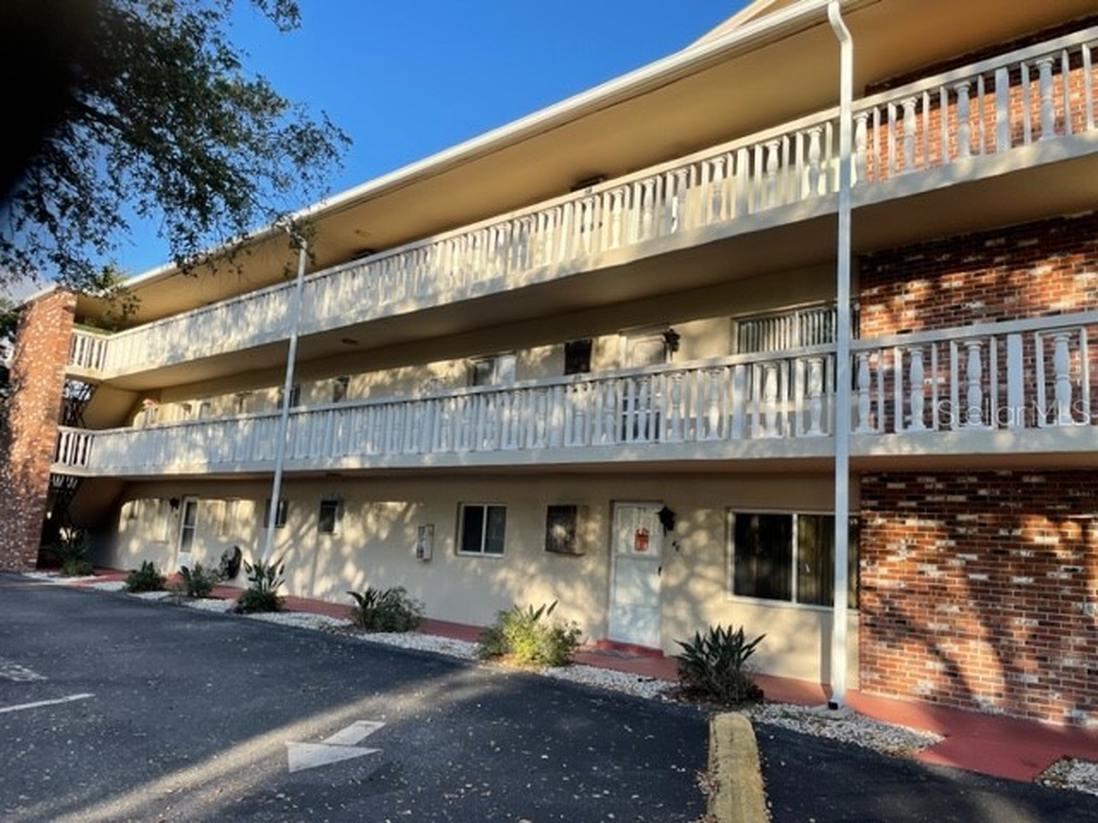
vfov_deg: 53.1
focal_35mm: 26
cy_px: 412
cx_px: 549
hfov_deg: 67.3
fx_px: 825
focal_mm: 4.2
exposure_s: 1/1350
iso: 32
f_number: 1.6
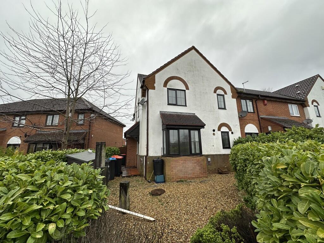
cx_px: 162
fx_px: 131
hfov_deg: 102.1
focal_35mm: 14
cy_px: 122
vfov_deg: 85.7
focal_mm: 2.22
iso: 40
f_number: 2.2
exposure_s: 1/220
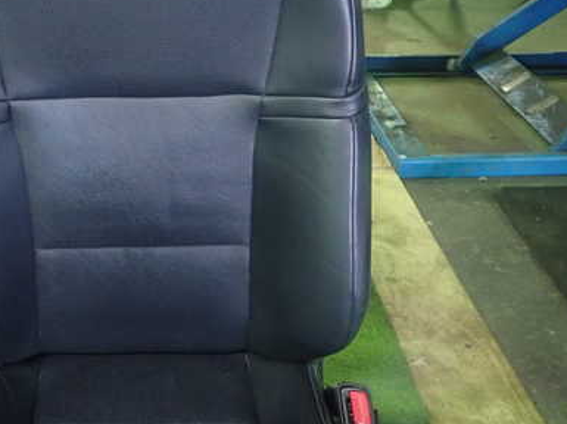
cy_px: 132
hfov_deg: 46.5
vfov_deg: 36.3
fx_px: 638
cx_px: 153
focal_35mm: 39
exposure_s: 1/30
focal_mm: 4.5
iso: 500
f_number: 2
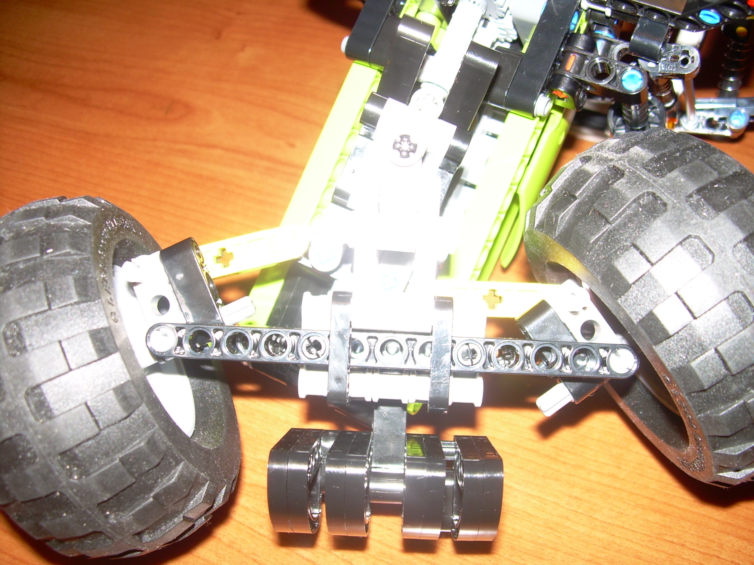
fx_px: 828
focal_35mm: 38
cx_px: 377
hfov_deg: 49.0
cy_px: 282
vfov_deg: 37.7
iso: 50
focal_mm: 6.3
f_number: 2.8
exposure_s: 1/60
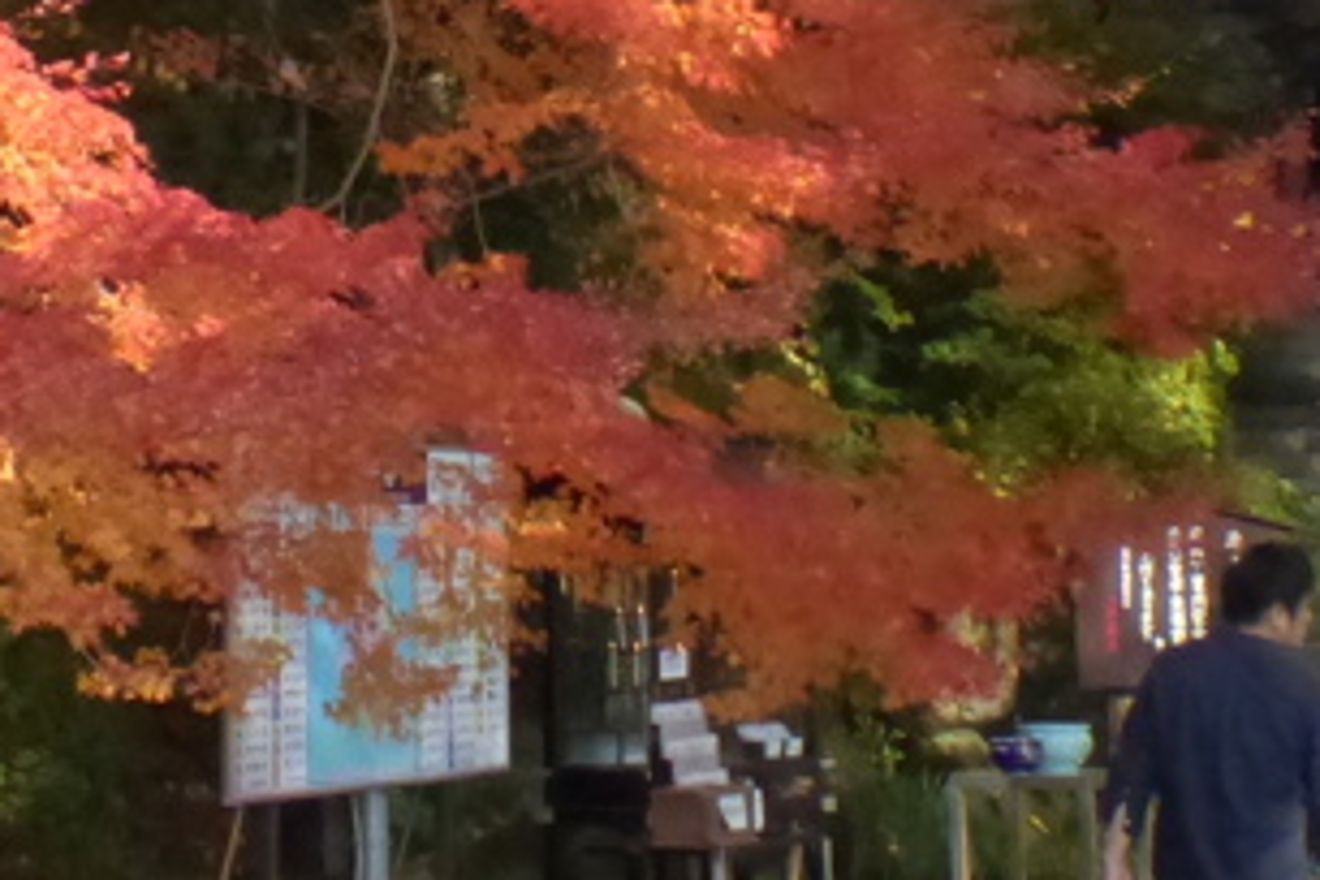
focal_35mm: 87
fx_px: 3190
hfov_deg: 23.3
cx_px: 436
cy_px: -121
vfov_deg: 15.3
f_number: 4.5
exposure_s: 1/1600
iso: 800
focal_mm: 4.6
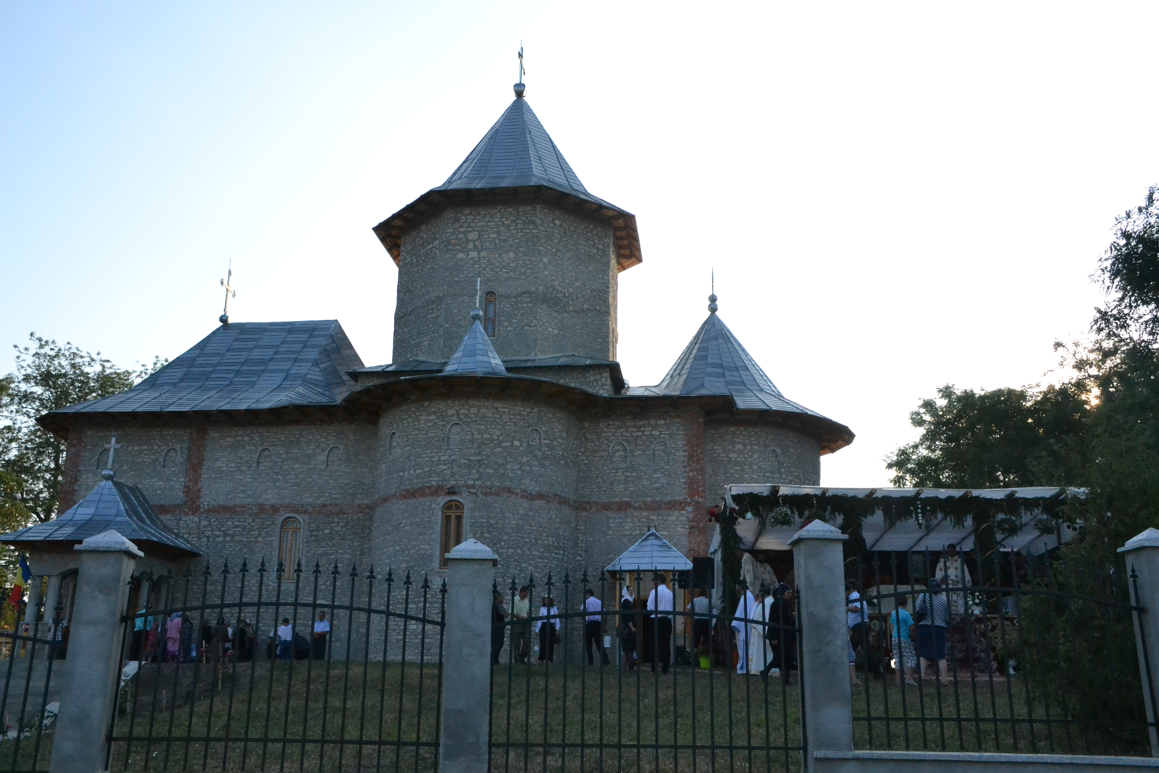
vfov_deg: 38.4
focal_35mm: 34
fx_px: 1111
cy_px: 386
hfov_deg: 55.1
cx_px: 580
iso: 3200
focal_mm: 23
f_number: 8
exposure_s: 1/4000
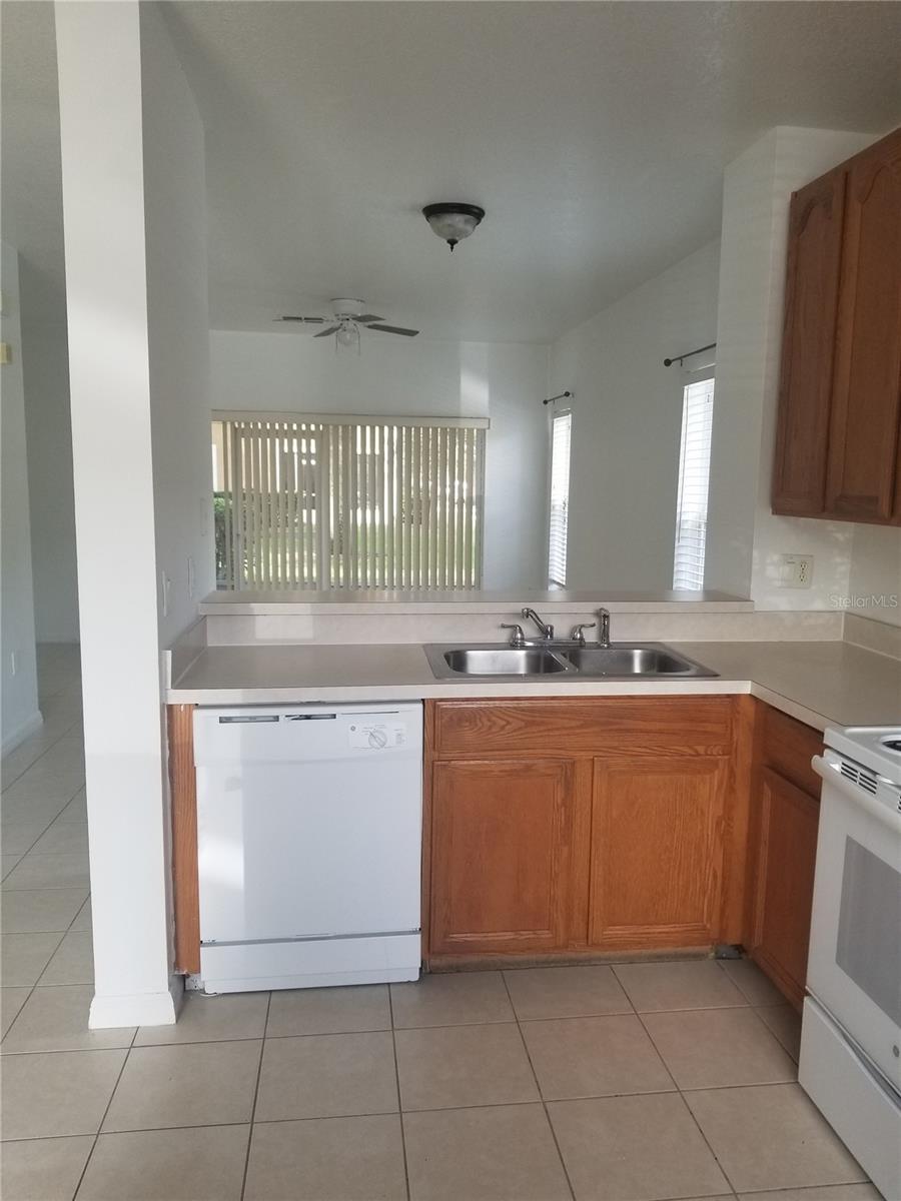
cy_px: 600
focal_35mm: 26
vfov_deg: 67.3
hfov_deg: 53.1
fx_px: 902
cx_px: 450
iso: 80
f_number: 1.7
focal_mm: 4.3
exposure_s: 1/120
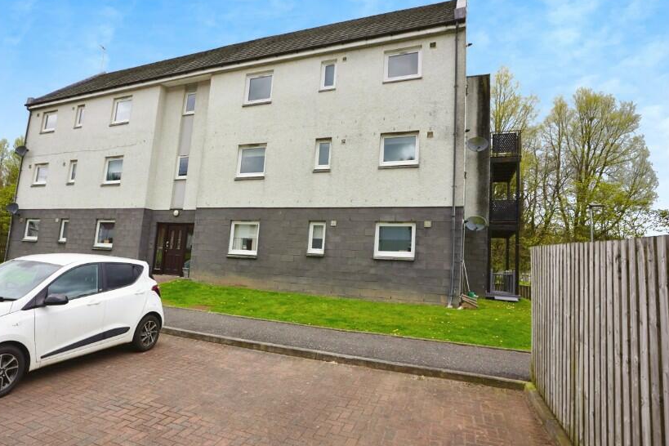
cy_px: 176
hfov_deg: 82.5
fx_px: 372
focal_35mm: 20
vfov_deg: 61.3
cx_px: 254
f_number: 7.1
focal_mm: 16
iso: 100
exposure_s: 1/100
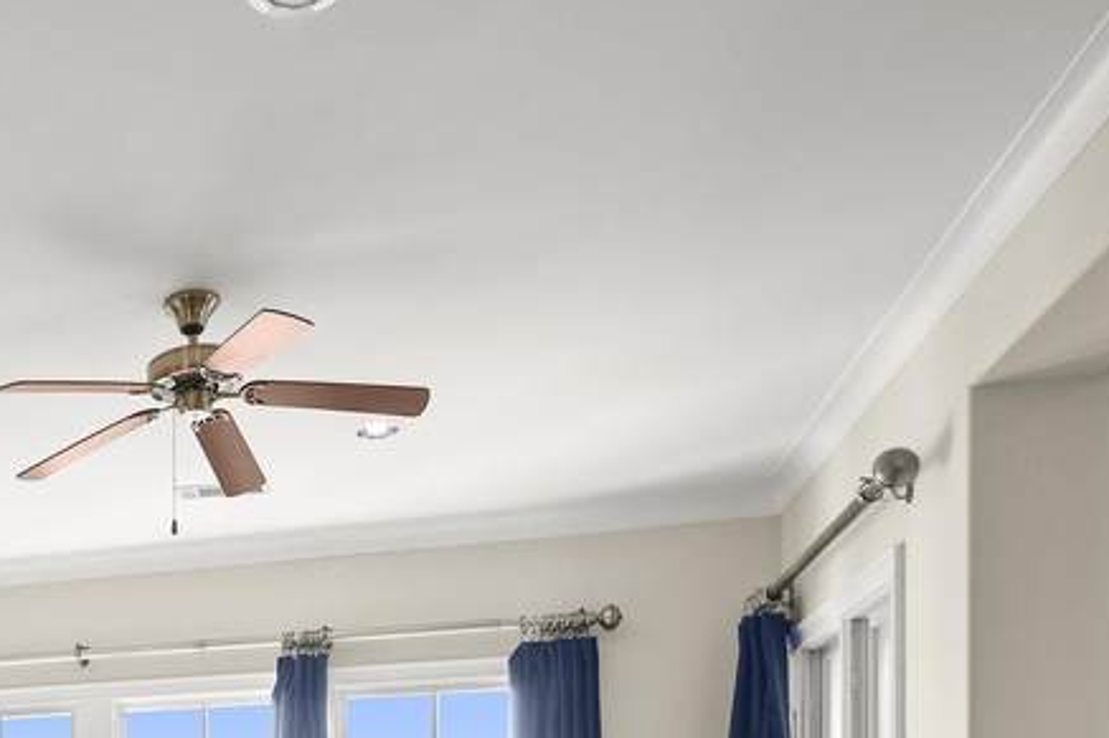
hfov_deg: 41.1
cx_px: -10
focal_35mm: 41
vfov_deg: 28.1
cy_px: 907
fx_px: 1262
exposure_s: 1/8
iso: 200
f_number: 10
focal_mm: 14
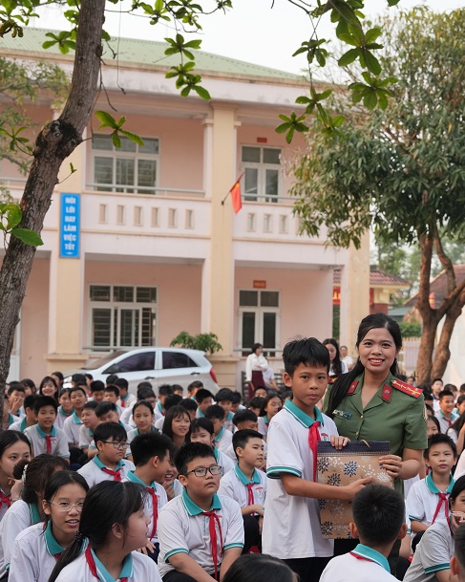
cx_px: 263
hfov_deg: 21.5
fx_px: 1222
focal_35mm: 71
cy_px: 321
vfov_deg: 26.8
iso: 1000
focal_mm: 45
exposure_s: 1/2000
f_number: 4
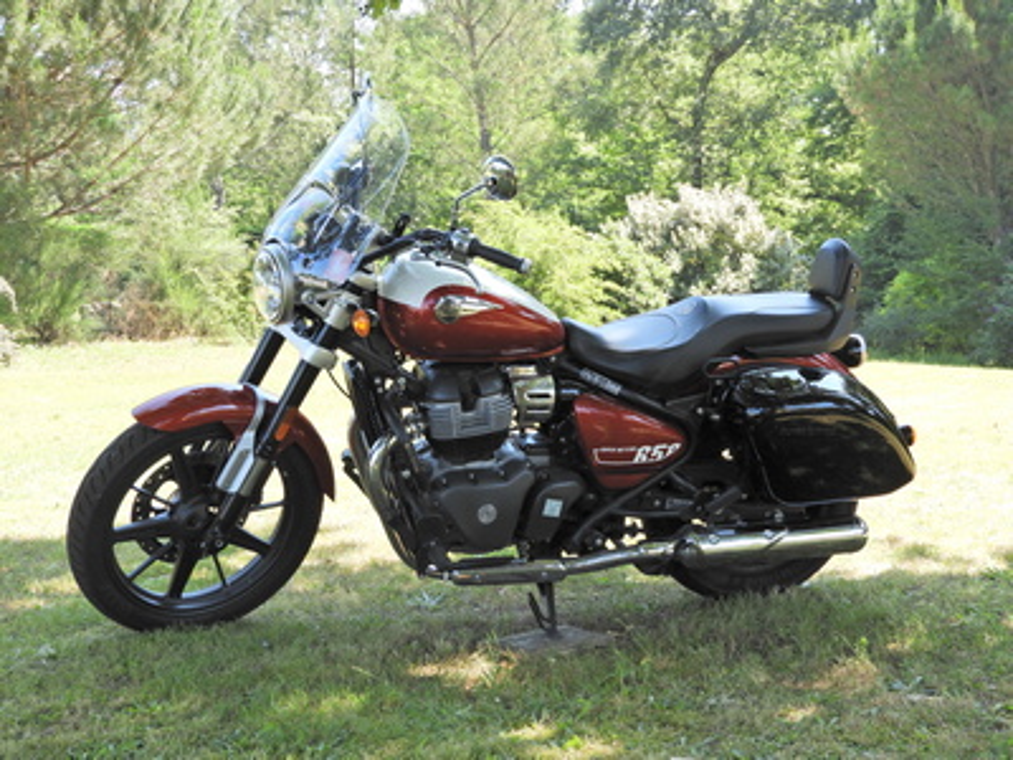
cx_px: 506
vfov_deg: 29.1
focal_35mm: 50
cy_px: 380
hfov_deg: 38.2
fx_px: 1463
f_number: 4
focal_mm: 9
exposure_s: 1/125
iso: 100
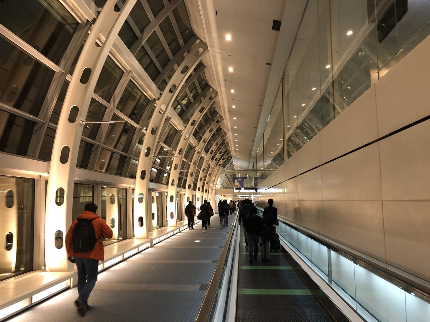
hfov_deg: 63.4
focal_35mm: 28
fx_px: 348
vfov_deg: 49.7
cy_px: 161
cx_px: 215
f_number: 1.8
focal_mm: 3.99
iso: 100
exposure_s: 1/11
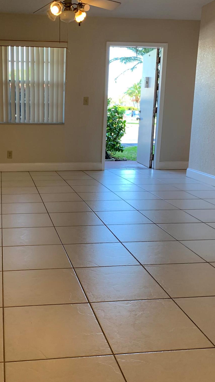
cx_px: 45
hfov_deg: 30.5
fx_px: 385
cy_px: 191
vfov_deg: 52.8
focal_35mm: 38
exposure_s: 1/120
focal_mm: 4.25
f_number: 1.8
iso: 100
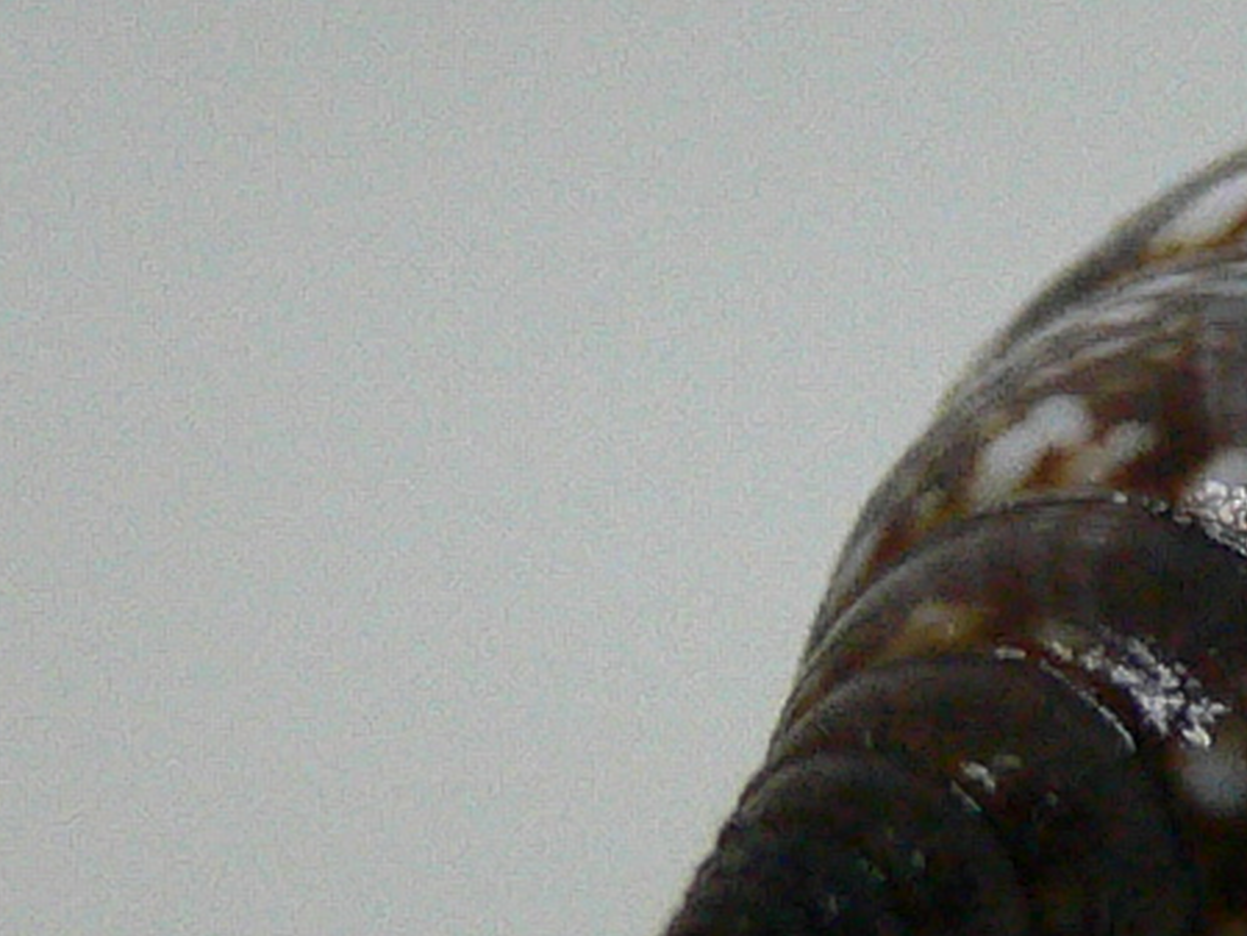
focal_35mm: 157
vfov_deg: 9.4
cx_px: 1561
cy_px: 889
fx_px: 5657
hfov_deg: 12.2
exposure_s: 1/60
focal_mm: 4.6
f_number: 2.8
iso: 200
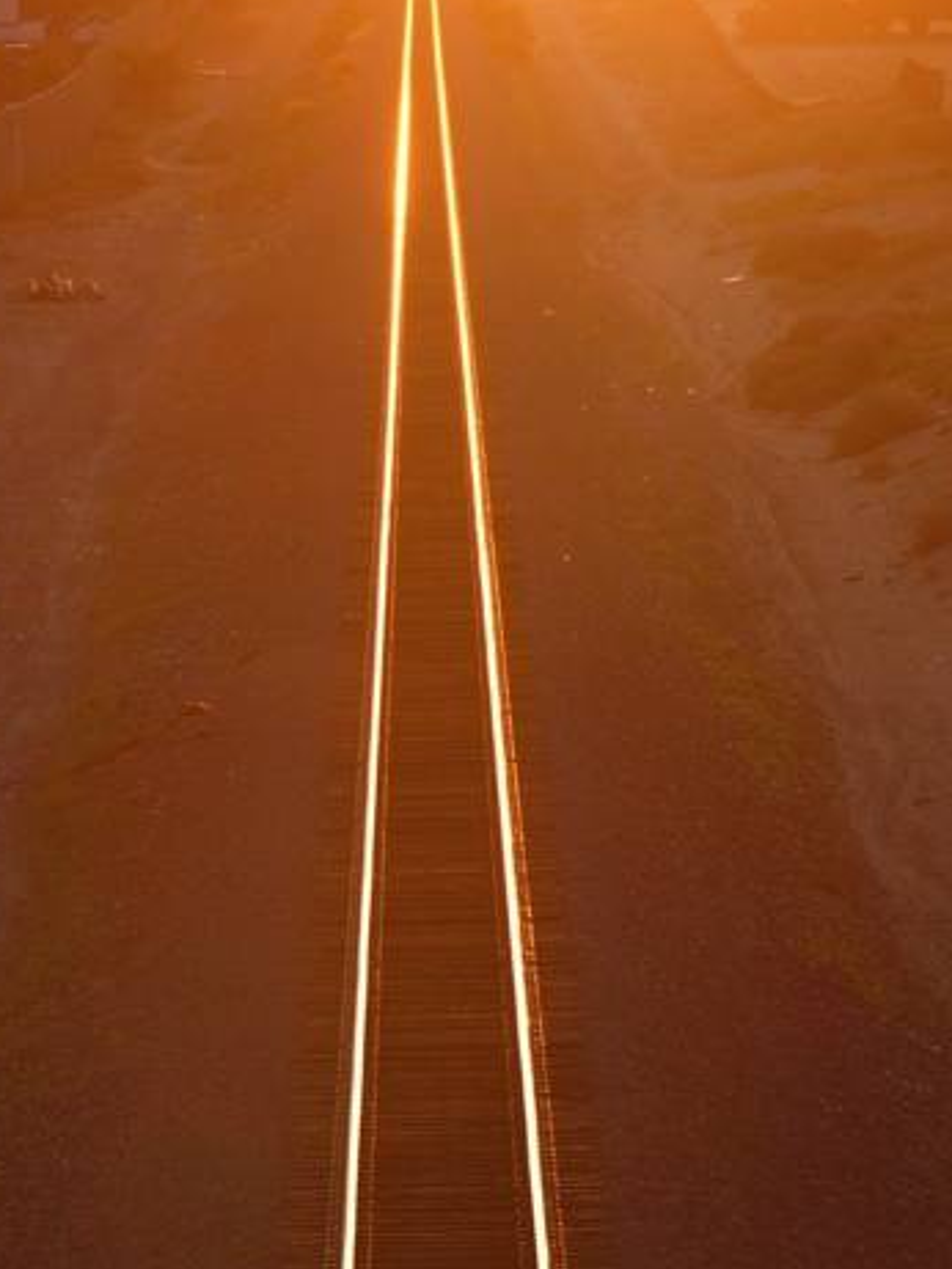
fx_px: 13158
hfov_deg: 4.1
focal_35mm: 359
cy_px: 630
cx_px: 391
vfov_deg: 5.5
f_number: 2.8
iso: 50
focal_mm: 34.4
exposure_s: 1/100
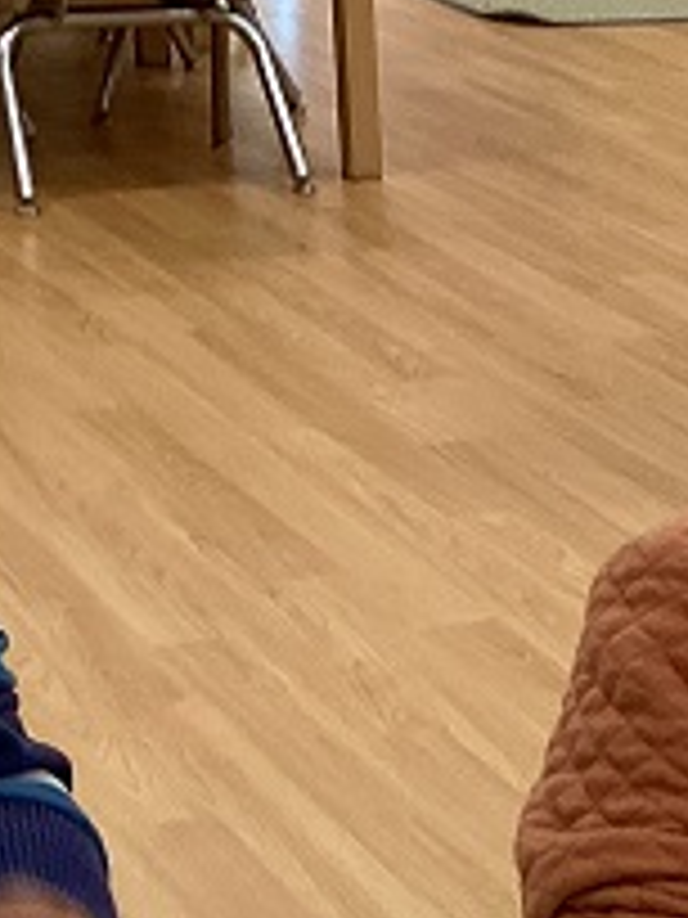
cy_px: 1053
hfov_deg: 13.6
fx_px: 2677
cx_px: 1093
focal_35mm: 101
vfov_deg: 18.6
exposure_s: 1/50
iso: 50
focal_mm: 3.3
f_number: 2.4
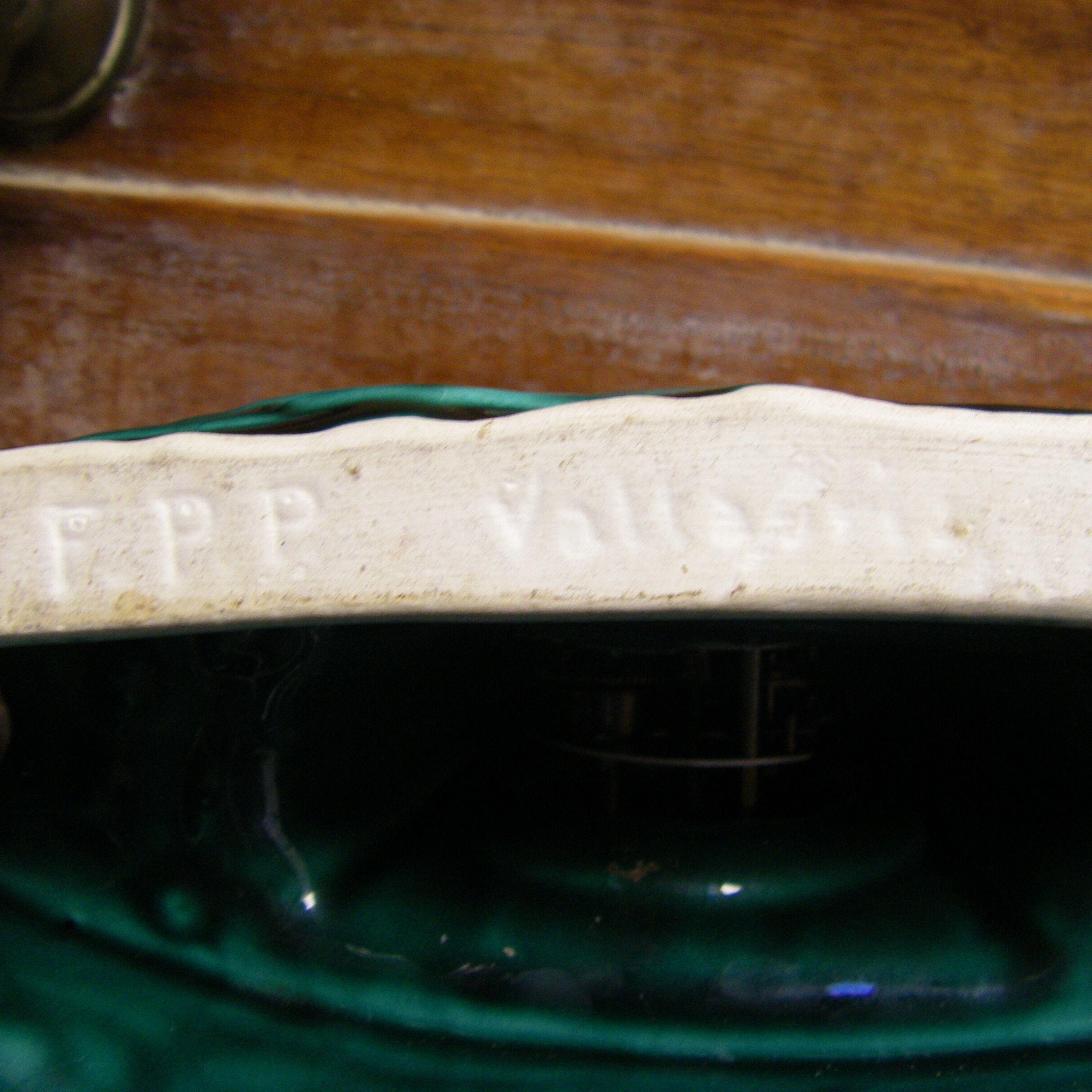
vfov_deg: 37.6
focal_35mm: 45
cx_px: 650
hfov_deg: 37.4
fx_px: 1606
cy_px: 548
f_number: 3.5
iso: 250
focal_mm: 6.3
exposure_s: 1/50
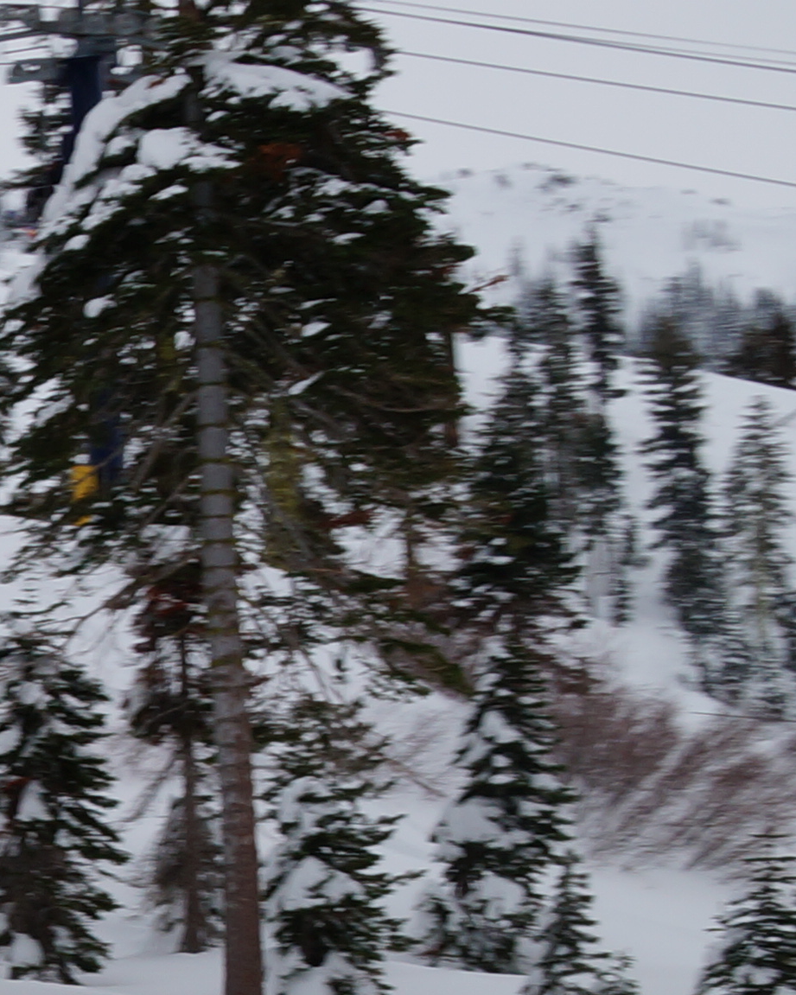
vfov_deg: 17.2
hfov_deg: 11.8
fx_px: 3180
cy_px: 1079
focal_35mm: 108
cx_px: -1067
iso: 100
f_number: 13
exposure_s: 1/100
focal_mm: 18
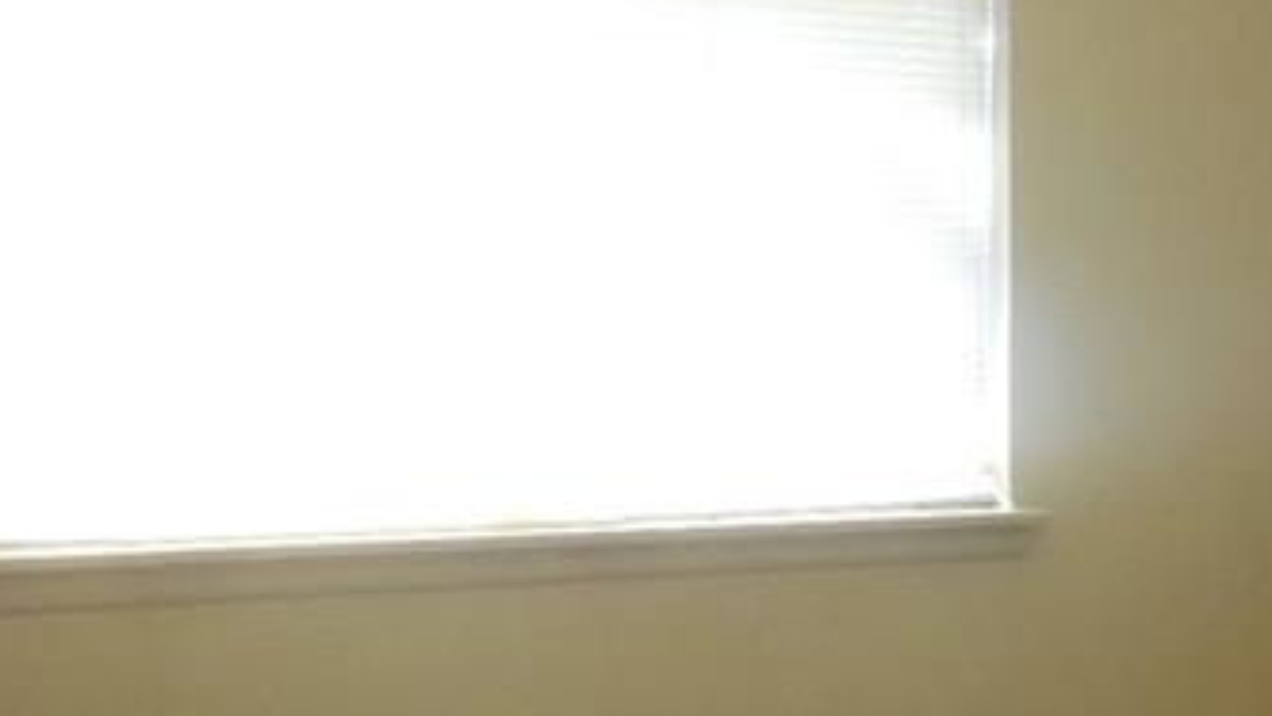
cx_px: 1023
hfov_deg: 24.9
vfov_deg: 14.1
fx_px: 2834
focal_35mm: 84
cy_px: 777
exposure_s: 1/30
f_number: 3.1
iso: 400
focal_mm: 4.5
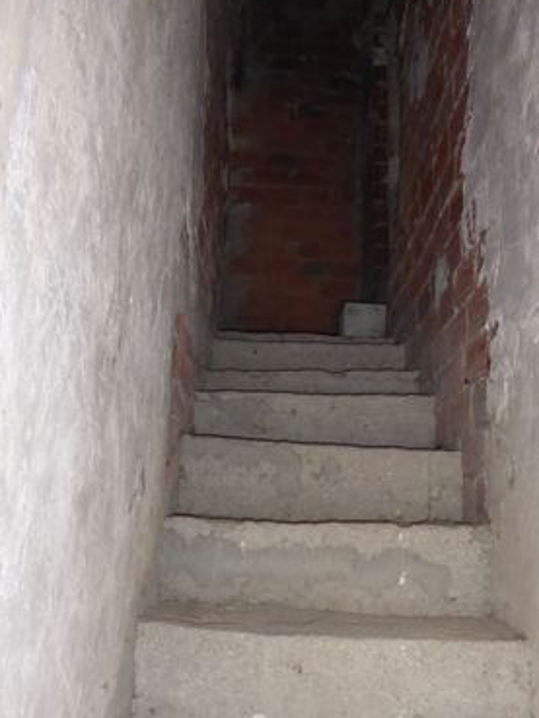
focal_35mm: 36
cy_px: 335
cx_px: 271
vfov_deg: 51.3
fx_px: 747
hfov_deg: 39.7
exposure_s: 1/250
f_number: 3.3
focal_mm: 4.3
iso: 800
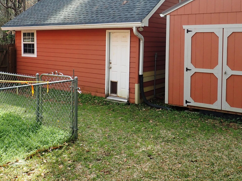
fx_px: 273
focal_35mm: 39
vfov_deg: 36.1
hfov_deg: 47.7
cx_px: 141
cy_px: 49
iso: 100
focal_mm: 4.5
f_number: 2.8
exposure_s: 1/320
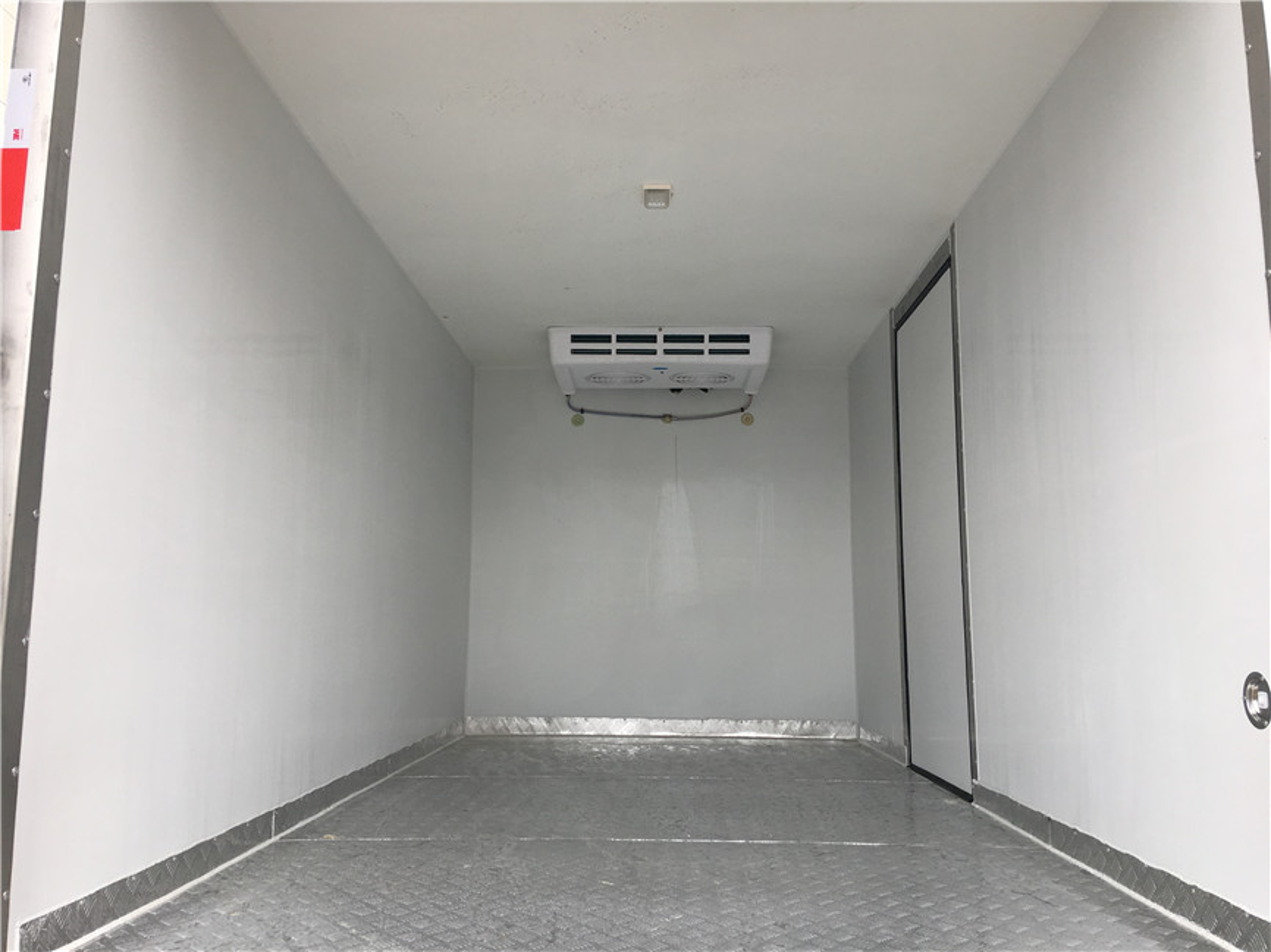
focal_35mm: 29
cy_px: 476
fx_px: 1065
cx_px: 636
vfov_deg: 48.2
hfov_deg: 61.7
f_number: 2.2
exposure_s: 1/231
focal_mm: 4.15
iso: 25
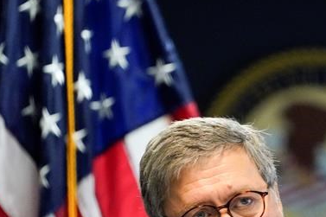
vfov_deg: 2.0
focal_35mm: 690
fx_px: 6245
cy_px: 136
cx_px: 272
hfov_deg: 3.0
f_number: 5.6
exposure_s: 1/320
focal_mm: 400
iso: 12800
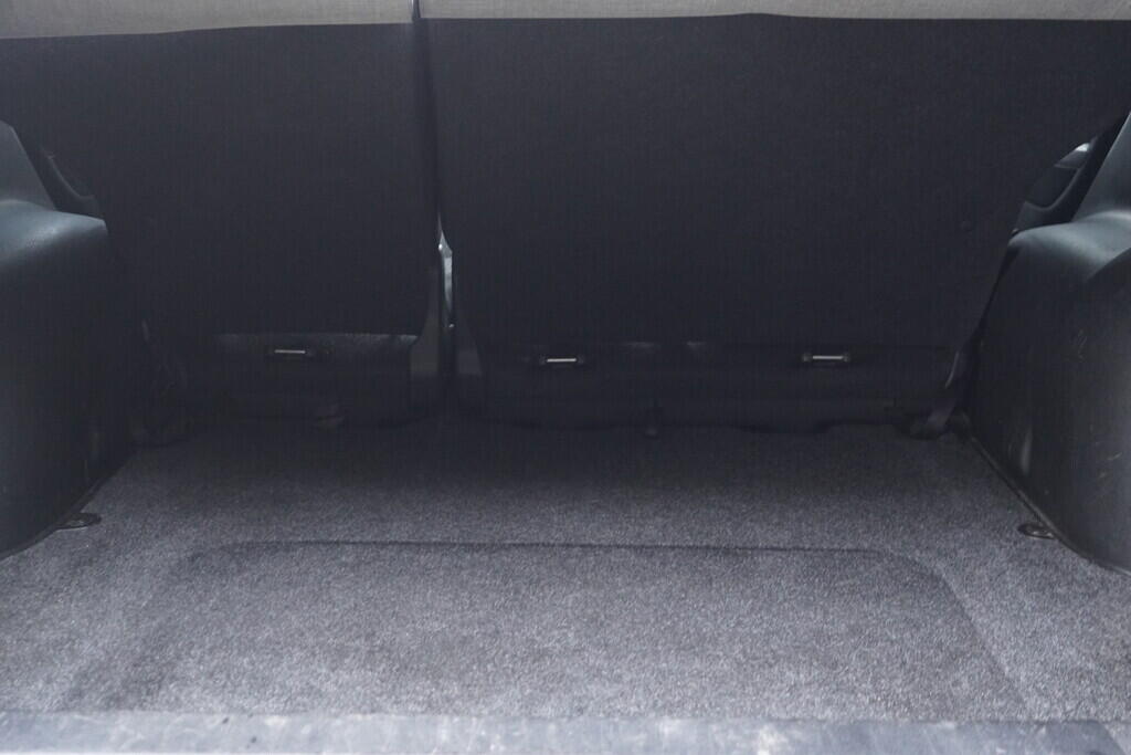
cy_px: 378
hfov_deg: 53.1
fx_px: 1131
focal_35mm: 36
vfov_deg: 36.9
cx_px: 566
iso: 2000
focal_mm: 24
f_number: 2.8
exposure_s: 1/40
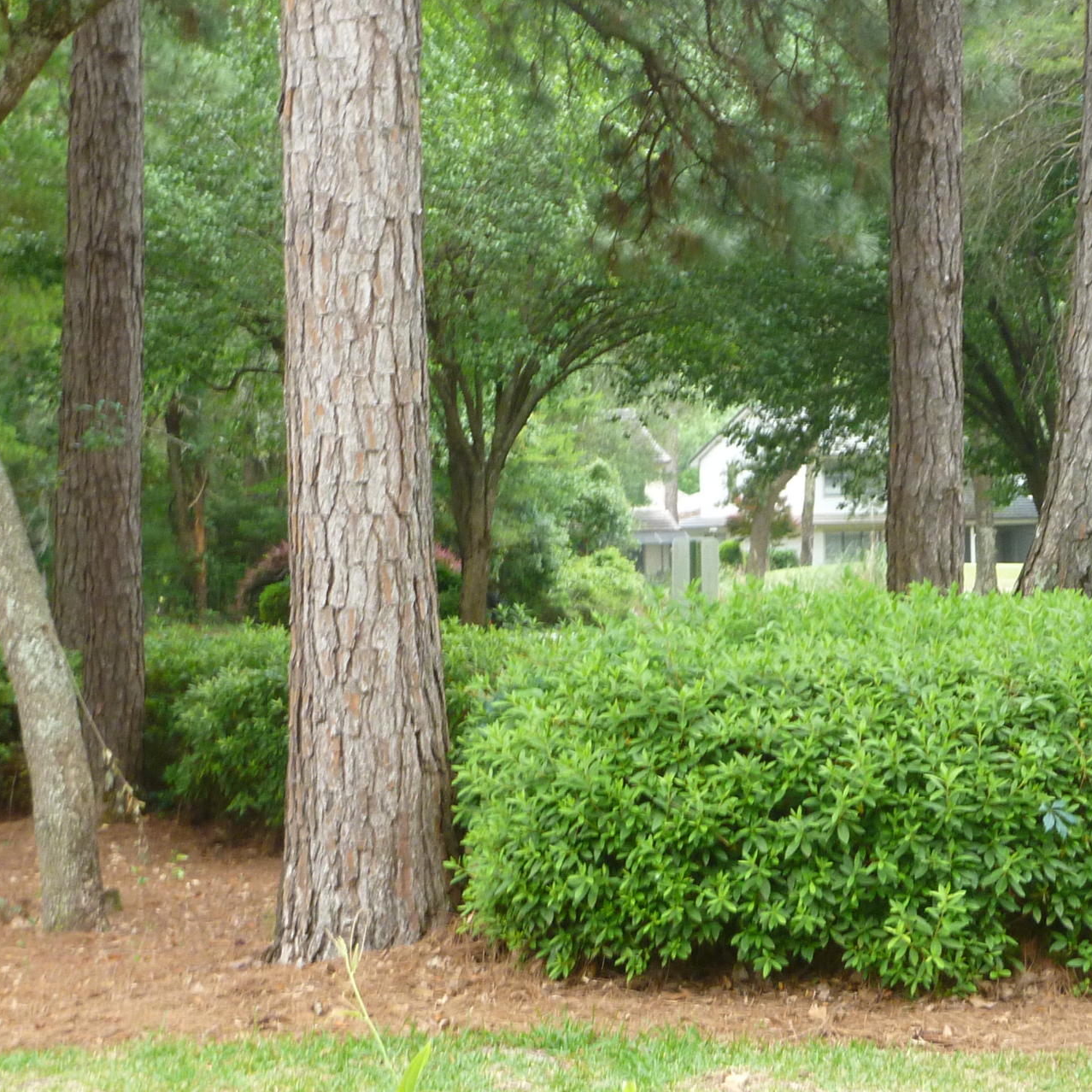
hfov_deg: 15.5
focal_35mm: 112
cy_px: 529
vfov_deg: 15.6
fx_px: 3997
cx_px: 770
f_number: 4
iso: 160
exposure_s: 1/60
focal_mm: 9.6
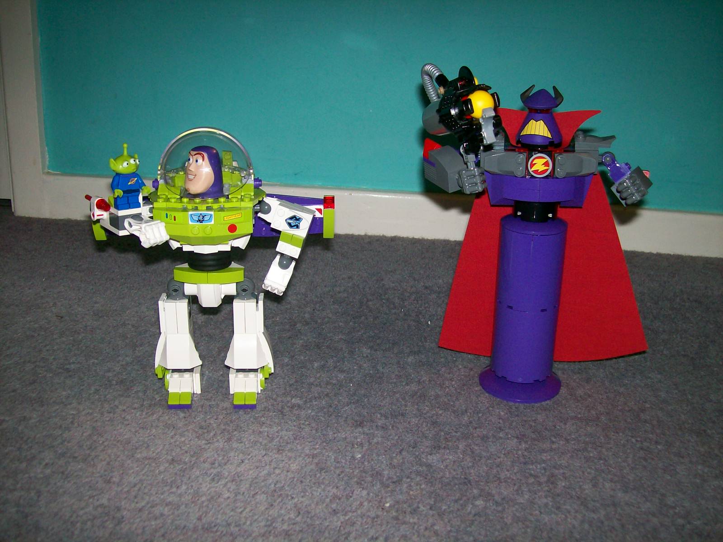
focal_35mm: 36
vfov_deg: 39.7
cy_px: 271
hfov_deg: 51.4
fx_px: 752
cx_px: 362
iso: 80
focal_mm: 6
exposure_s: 1/64
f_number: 2.7
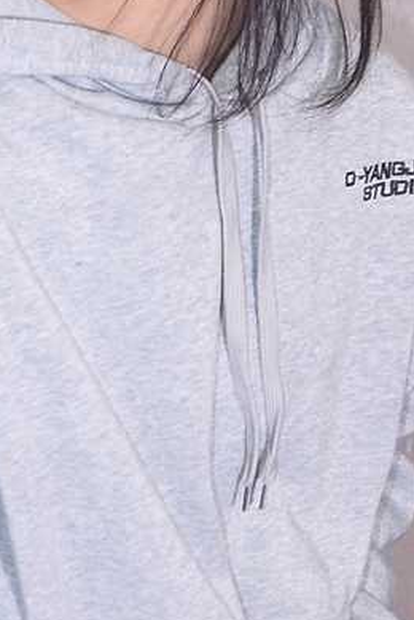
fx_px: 3478
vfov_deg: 10.1
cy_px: 584
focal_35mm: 202
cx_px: 390
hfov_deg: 6.8
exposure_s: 1/60
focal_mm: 35
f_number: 5.6
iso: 500
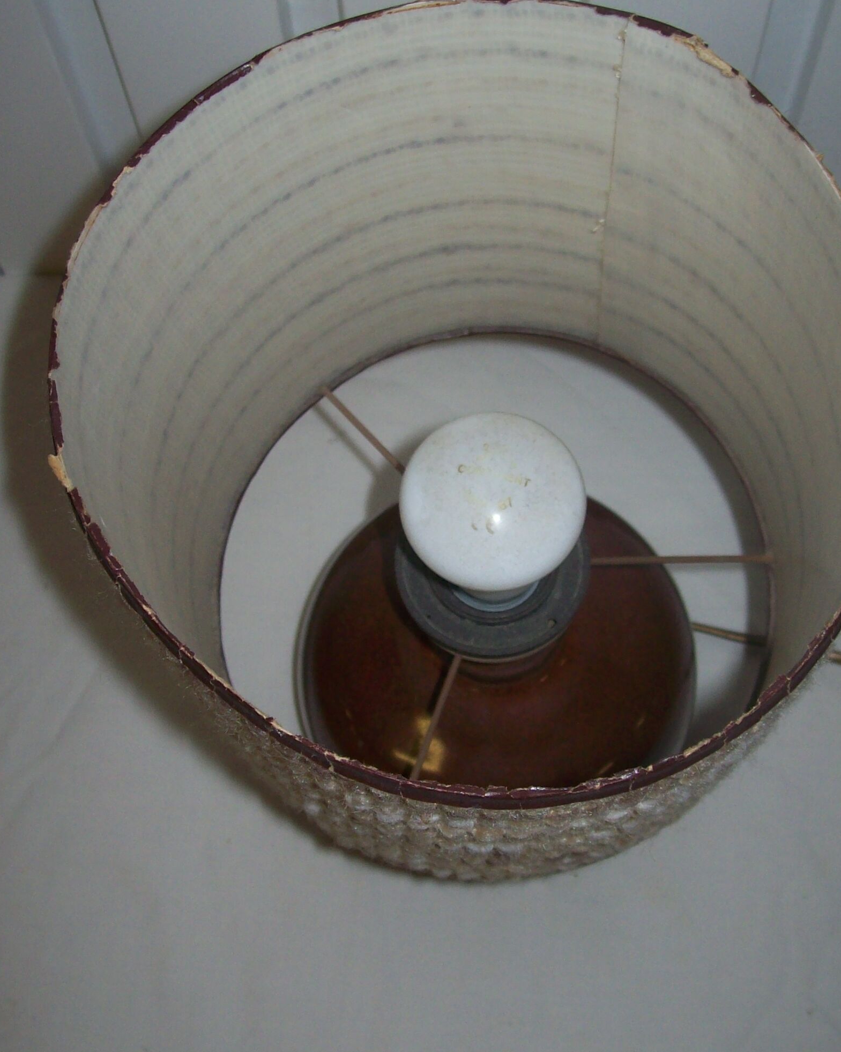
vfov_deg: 36.7
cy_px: 515
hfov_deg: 29.7
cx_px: 465
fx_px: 1587
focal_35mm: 51
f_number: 2.7
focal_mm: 6
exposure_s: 1/64
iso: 80
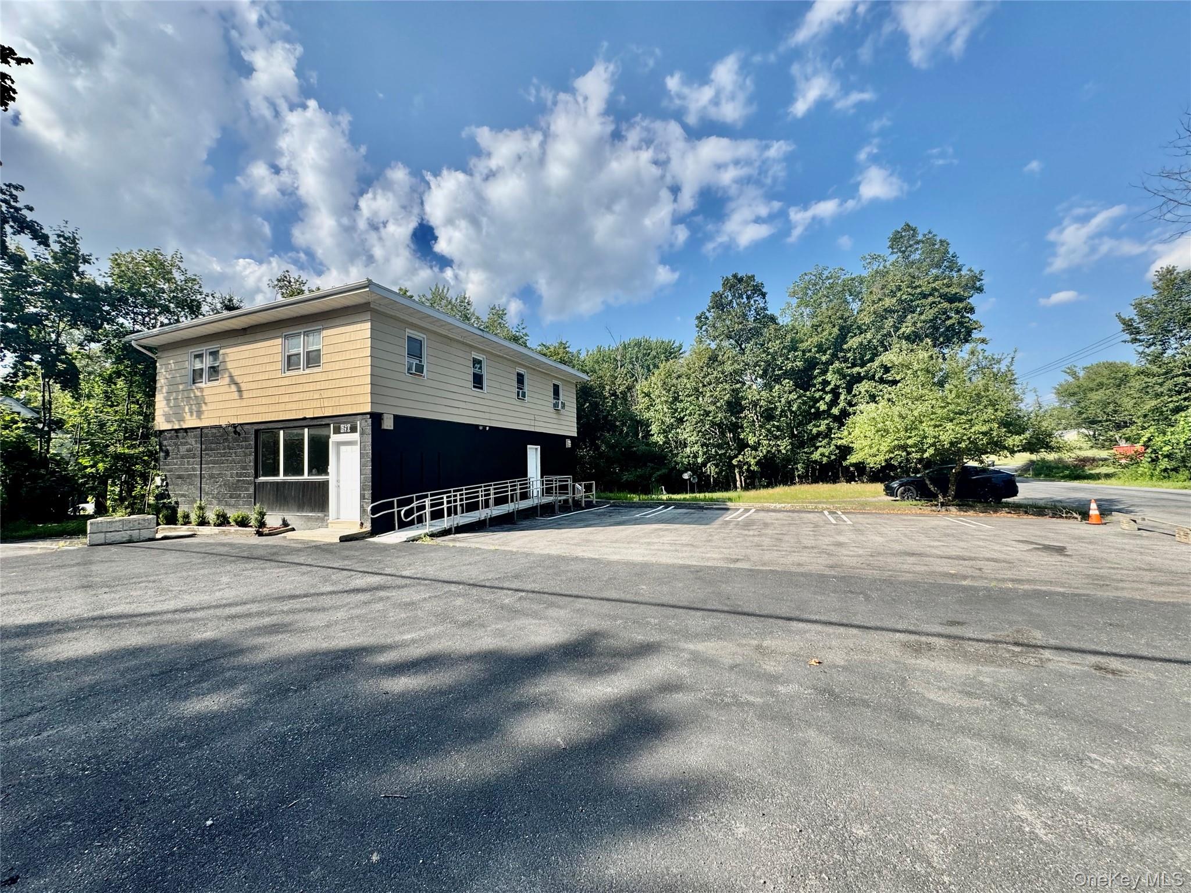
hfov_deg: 102.1
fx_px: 482
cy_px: 446
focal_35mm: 14
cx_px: 596
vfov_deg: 85.7
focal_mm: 2.22
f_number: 2.2
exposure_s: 1/968
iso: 40
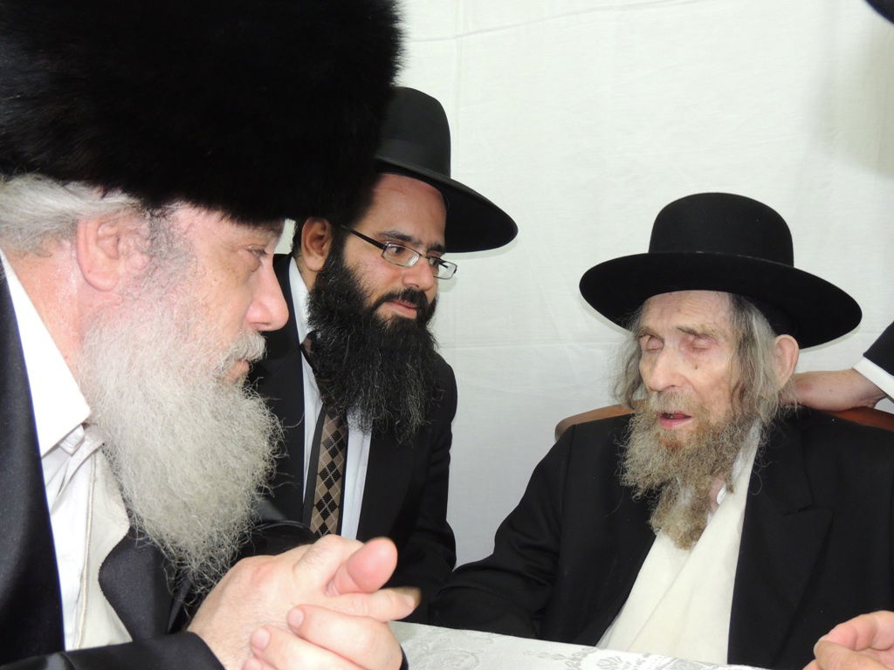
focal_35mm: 40
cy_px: 335
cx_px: 447
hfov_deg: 46.8
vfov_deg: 36.0
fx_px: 1033
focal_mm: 7.1
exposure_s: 1/30
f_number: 3.3
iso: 400
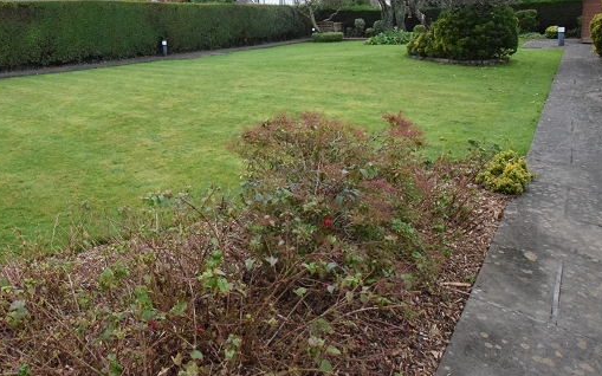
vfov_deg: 47.8
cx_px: 192
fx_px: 394
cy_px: 68
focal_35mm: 24
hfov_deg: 72.1
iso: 6400
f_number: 13
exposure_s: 1/640
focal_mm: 10
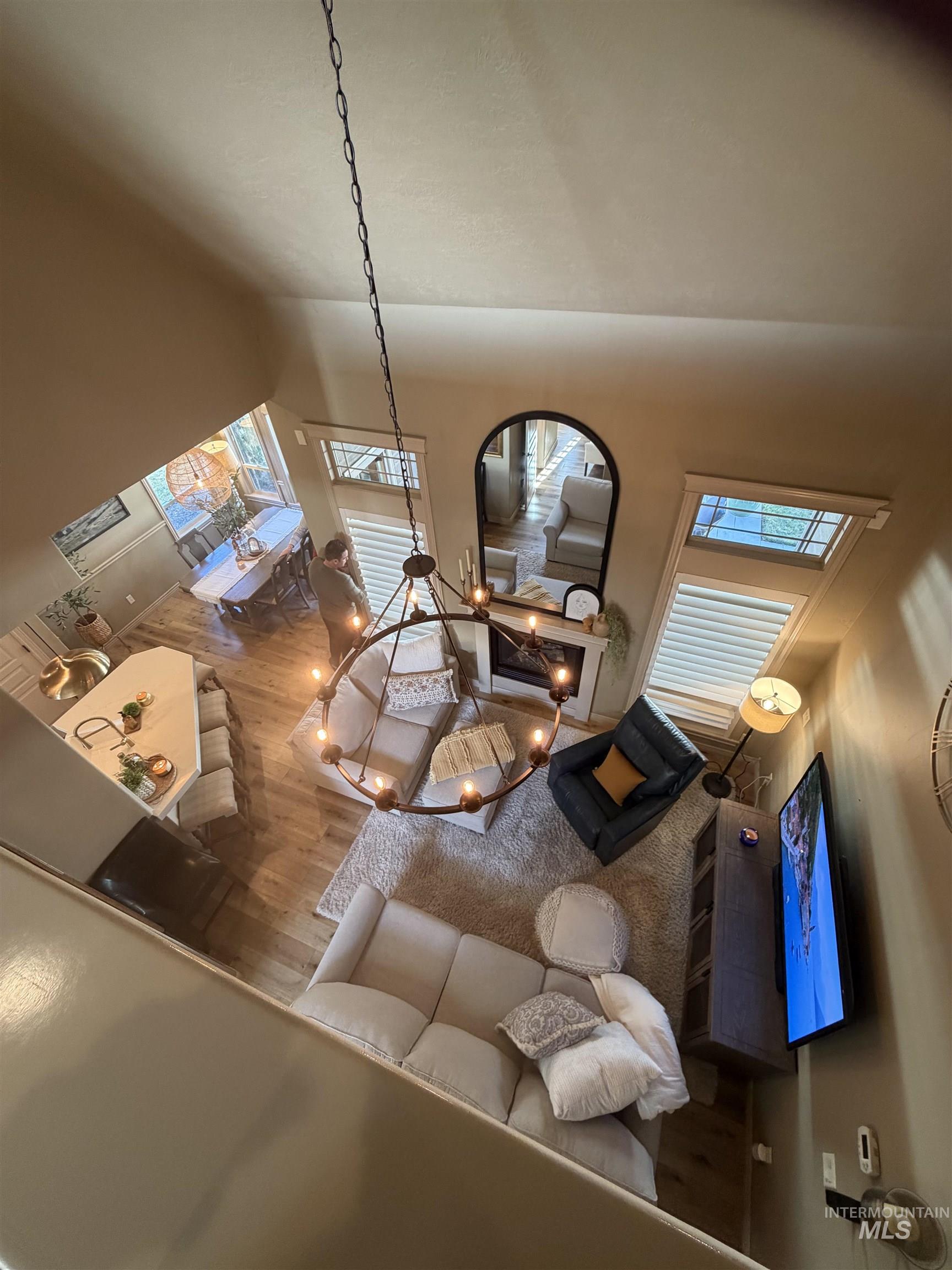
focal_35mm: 14
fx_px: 513
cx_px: 476
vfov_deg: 102.1
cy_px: 635
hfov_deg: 85.7
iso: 250
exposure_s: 1/60
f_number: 2.2
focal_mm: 2.22
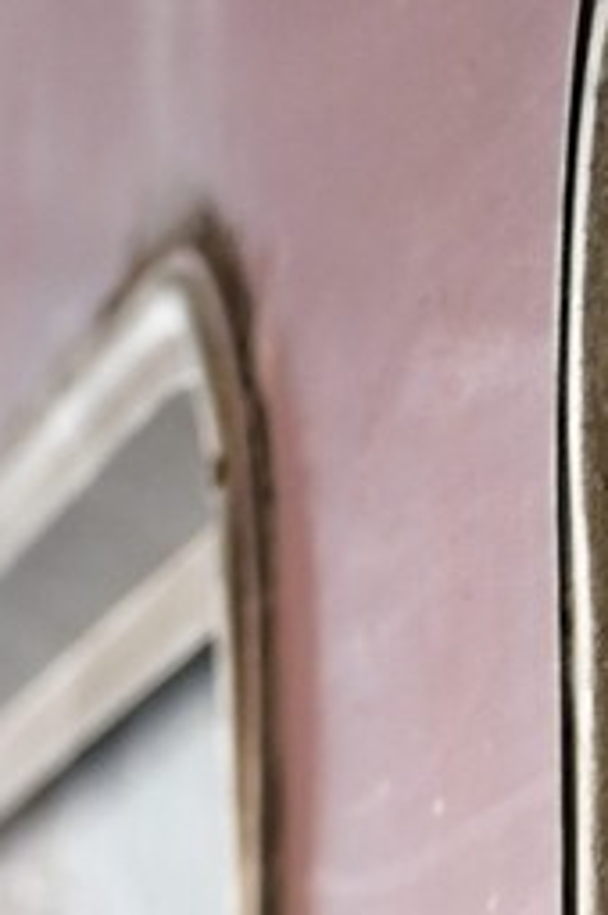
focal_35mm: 388
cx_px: 1692
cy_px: 2373
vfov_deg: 5.1
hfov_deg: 3.5
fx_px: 9855
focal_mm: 62
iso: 1600
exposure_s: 1/60
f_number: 5.6
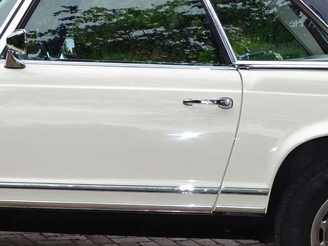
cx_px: 112
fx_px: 1099
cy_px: 89
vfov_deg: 12.8
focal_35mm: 116
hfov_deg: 16.9
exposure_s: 1/200
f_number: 5.6
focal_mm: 22
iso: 100
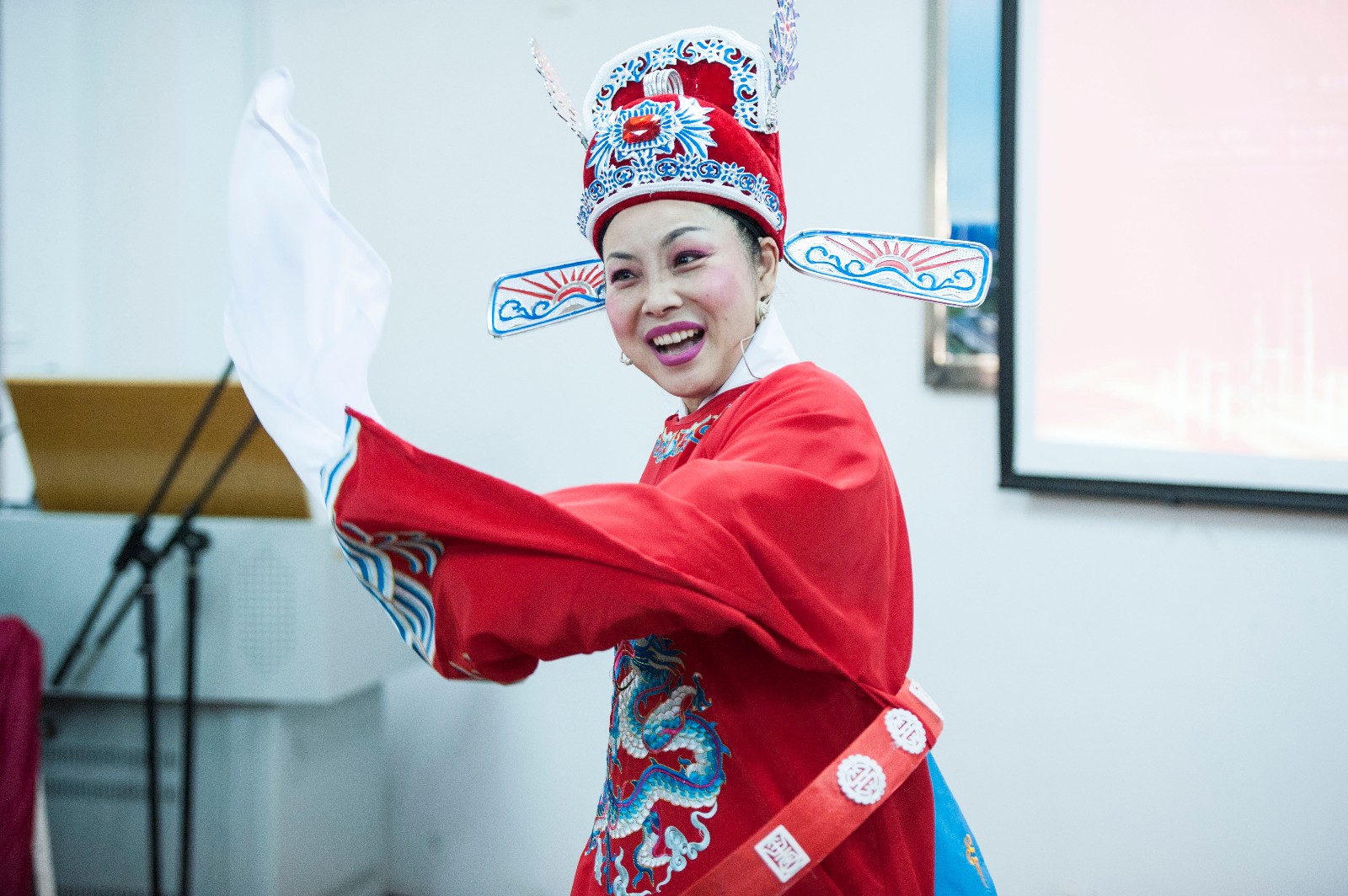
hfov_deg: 23.7
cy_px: 448
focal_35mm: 86
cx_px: 674
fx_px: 3217
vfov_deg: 15.9
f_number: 2.8
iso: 3200
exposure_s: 1/400
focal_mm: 86
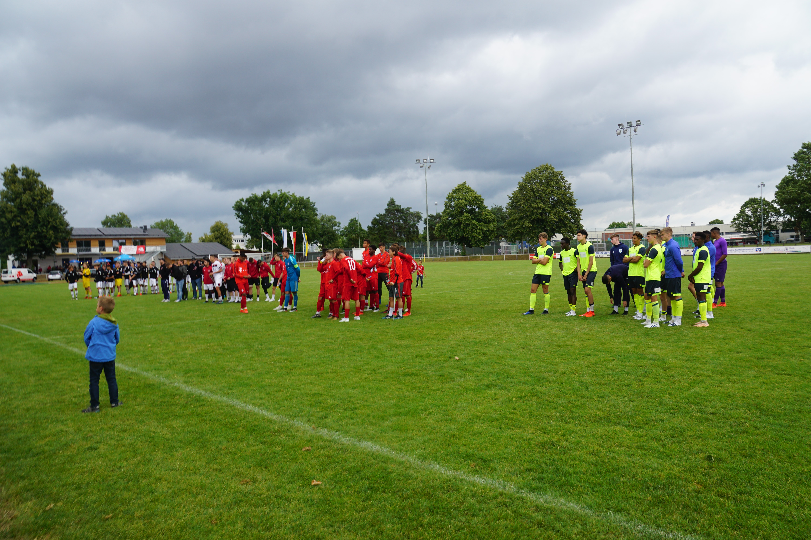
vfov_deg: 53.1
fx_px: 541
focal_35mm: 24
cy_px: 270
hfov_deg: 73.7
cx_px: 406
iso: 100
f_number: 5.6
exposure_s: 1/100
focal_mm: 16
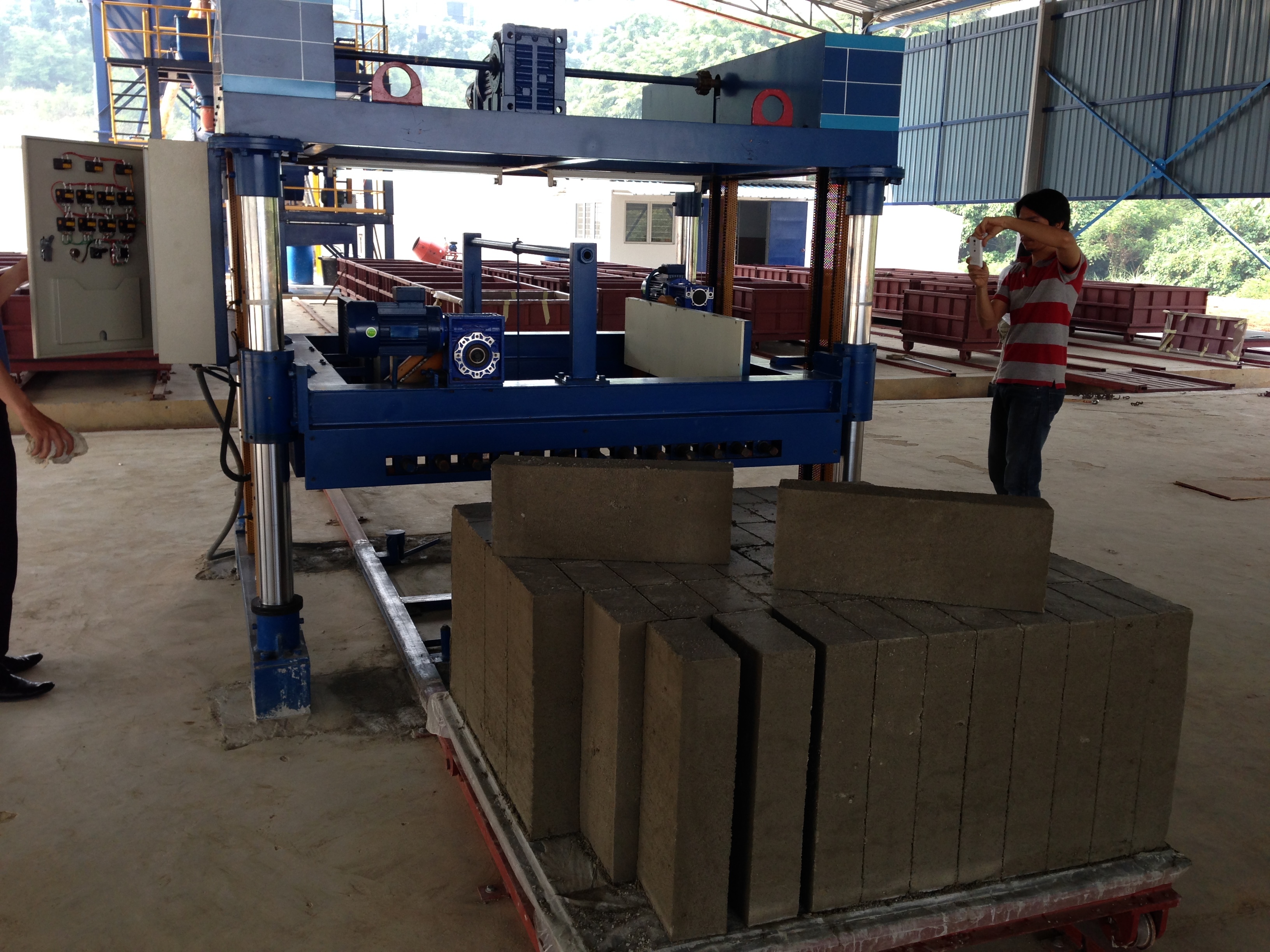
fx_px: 1211
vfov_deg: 42.9
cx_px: 635
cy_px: 476
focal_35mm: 33
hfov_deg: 55.4
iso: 50
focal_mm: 4.12
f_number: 2.4
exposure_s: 1/120
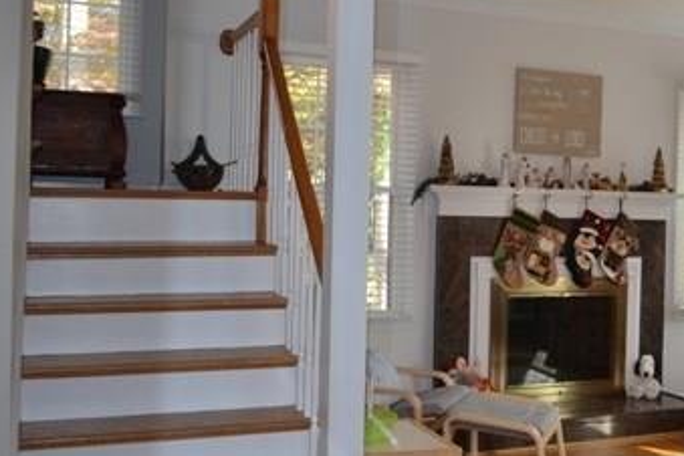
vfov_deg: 26.5
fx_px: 969
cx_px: 623
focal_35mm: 51
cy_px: 219
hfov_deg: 36.3
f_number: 4
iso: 400
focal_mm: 18
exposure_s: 1/125
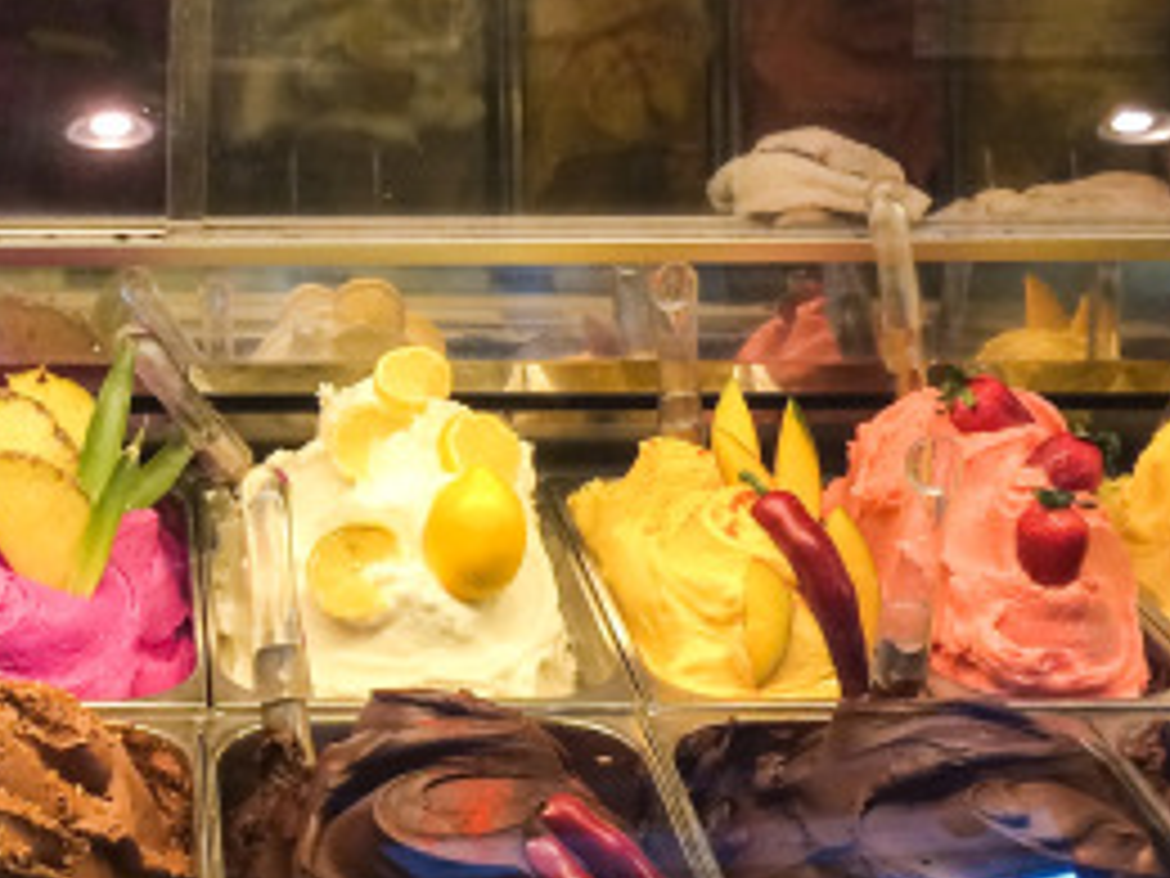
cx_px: 112
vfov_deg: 20.6
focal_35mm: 71
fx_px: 2400
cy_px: 277
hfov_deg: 26.5
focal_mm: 4.15
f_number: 2.2
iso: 100
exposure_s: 1/30
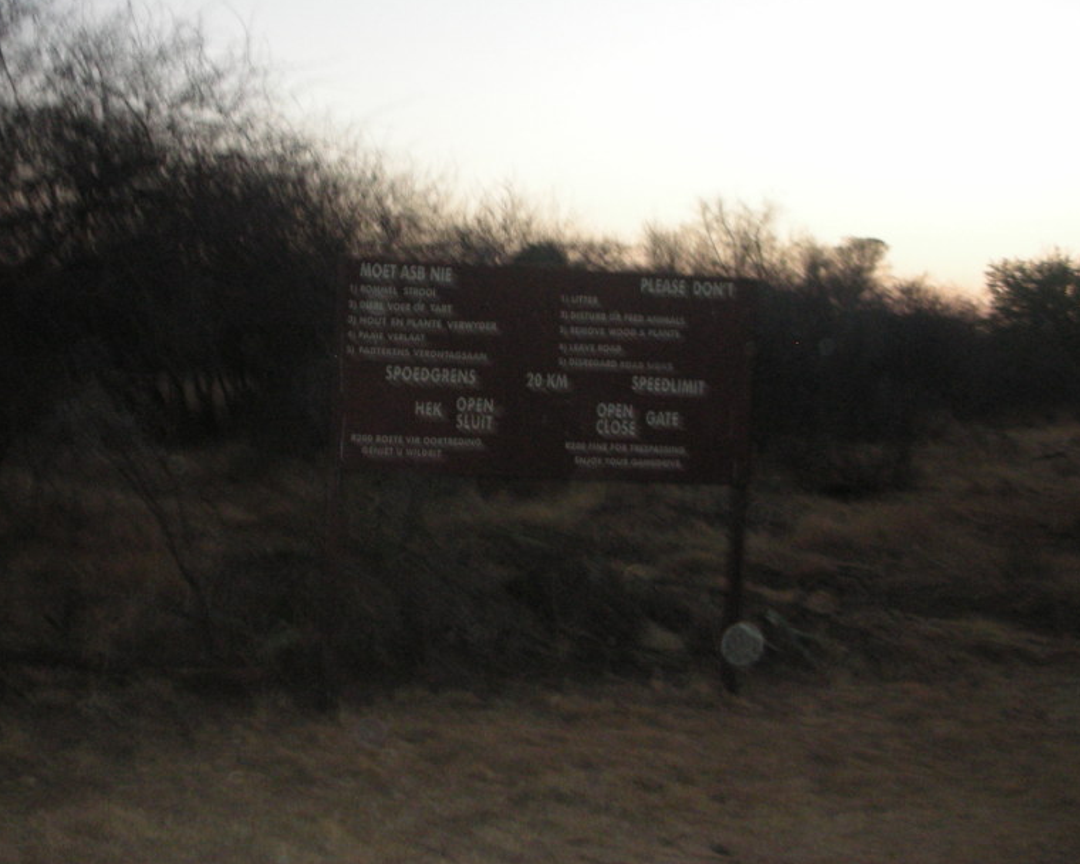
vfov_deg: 32.6
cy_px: 321
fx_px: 1470
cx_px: 450
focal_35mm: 46
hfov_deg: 40.2
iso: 197
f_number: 3
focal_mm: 5.8
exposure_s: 1/60.1
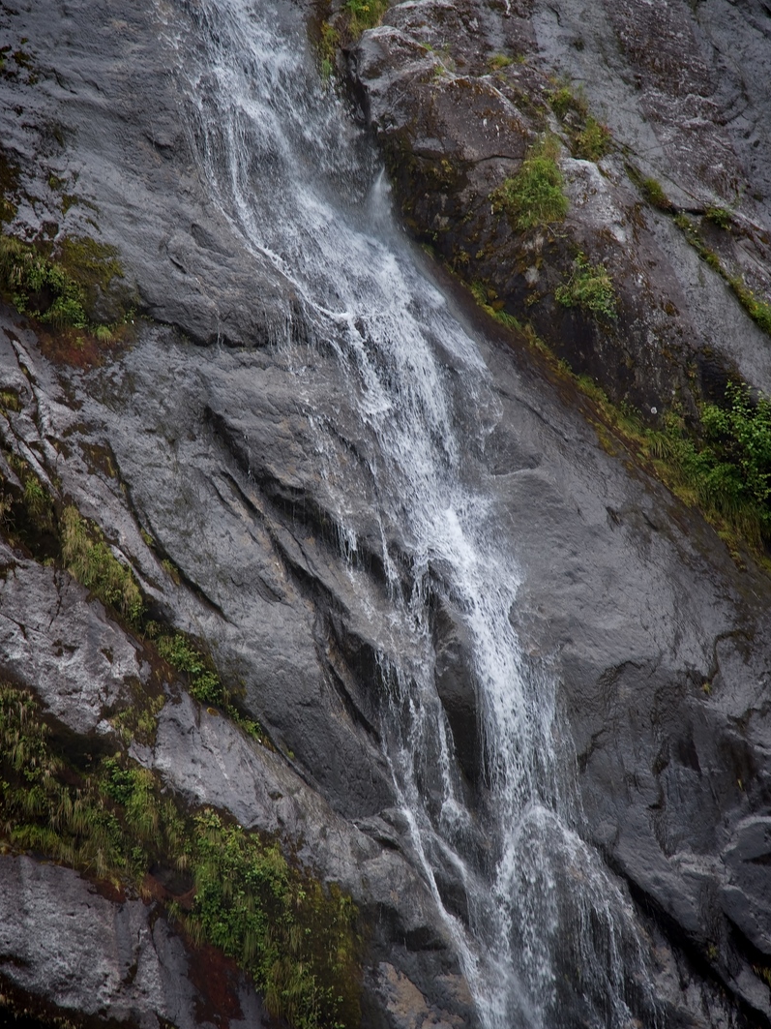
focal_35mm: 139
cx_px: 371
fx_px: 4129
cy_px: 494
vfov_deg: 14.2
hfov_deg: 10.7
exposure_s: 1/250
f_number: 4
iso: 100
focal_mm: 120
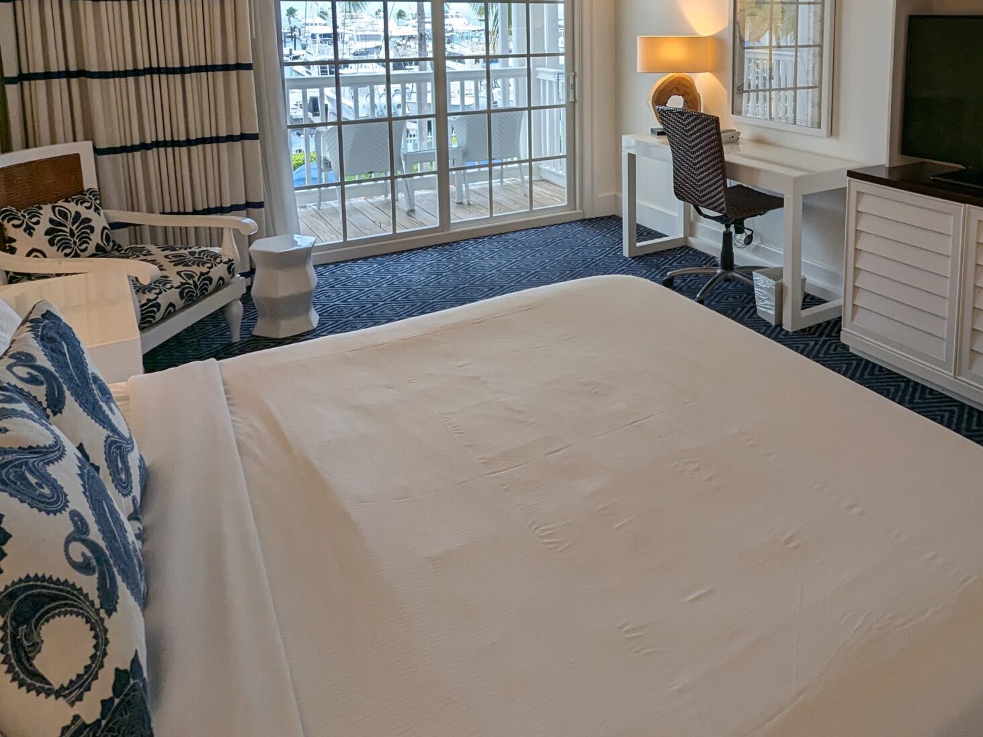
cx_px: 656
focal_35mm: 28
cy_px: 115
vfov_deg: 46.3
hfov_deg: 61.9
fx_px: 795
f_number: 2.2
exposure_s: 1/120
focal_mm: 2.35
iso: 58
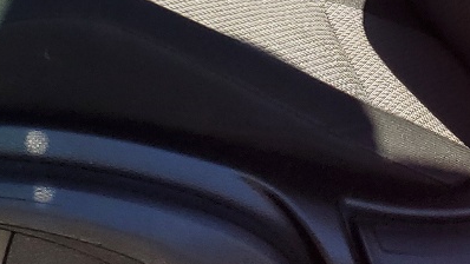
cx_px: 107
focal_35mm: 114
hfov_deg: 18.6
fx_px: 1421
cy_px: -407
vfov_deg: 9.3
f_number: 1.5
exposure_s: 1/1250
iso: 50
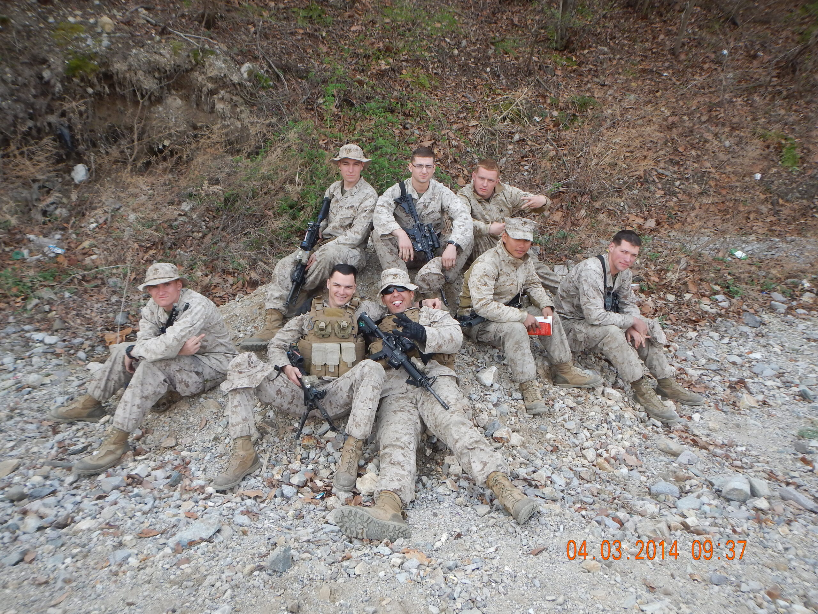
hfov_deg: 63.4
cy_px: 307
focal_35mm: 28
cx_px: 409
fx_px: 662
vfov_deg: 49.7
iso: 125
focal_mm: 5
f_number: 3.9
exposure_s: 1/200
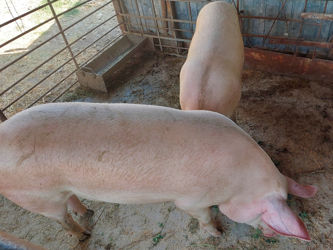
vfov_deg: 49.7
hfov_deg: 63.1
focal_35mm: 28
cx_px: 192
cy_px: 121
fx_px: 269
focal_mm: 5.23
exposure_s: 1/50
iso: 50
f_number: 1.8
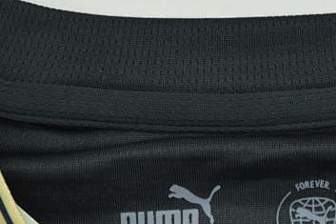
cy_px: 149
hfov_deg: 6.4
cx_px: 240
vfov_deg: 4.3
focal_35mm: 321
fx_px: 2994
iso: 400
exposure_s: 1/200
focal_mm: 70
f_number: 6.3
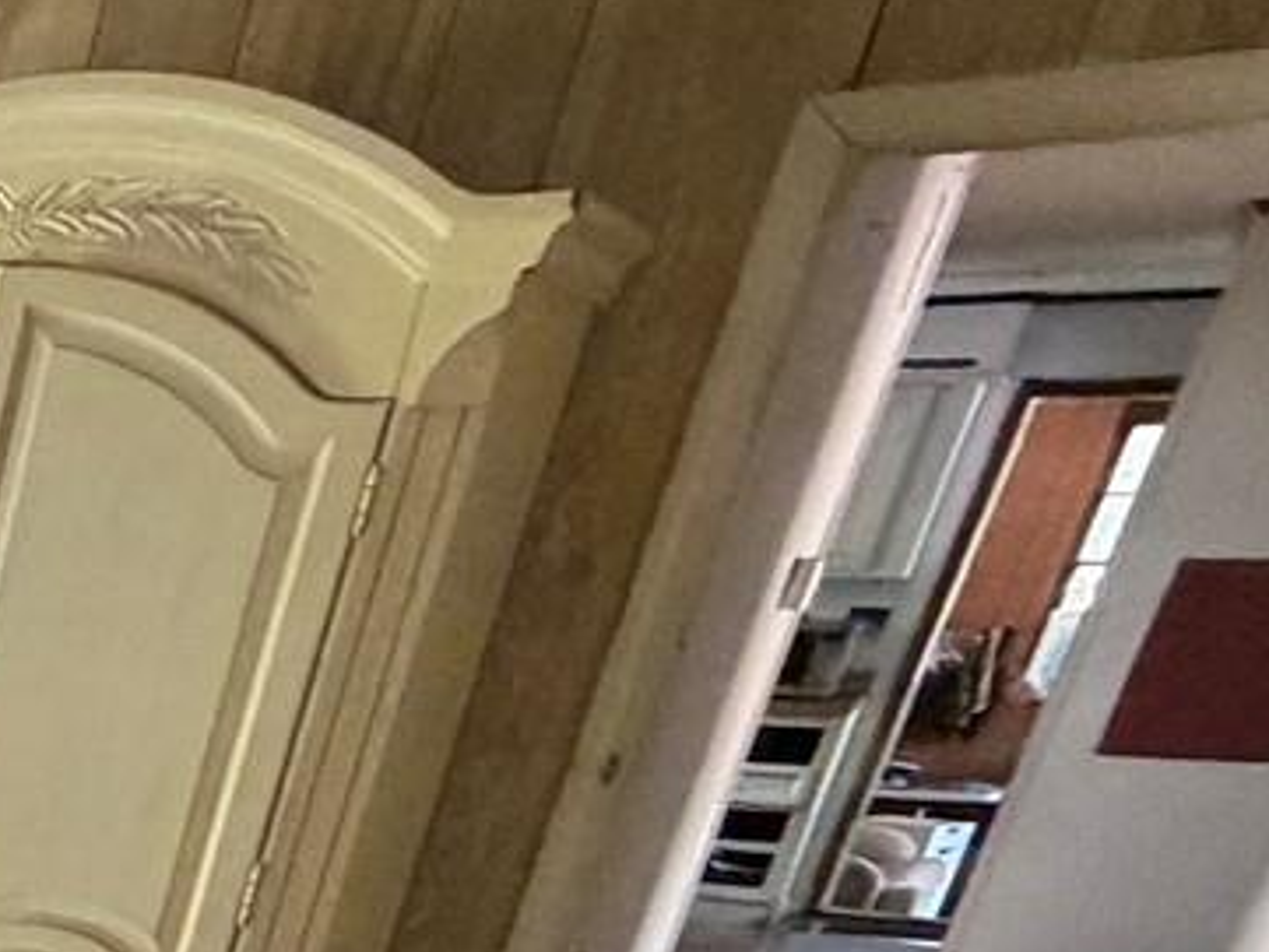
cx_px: -1399
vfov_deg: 19.7
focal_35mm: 62
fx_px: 2274
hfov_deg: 18.0
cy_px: 1525
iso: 320
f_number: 2.2
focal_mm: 2.22
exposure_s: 1/60
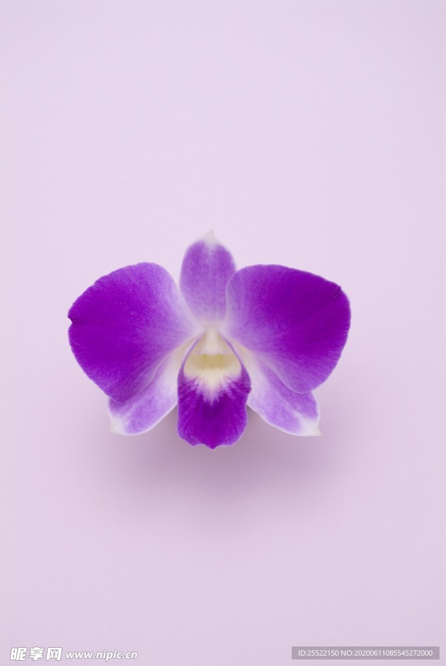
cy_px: 333
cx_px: 223
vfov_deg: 27.0
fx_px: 1390
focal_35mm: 75
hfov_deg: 18.2
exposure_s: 1/30
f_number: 4
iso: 200
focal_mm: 50
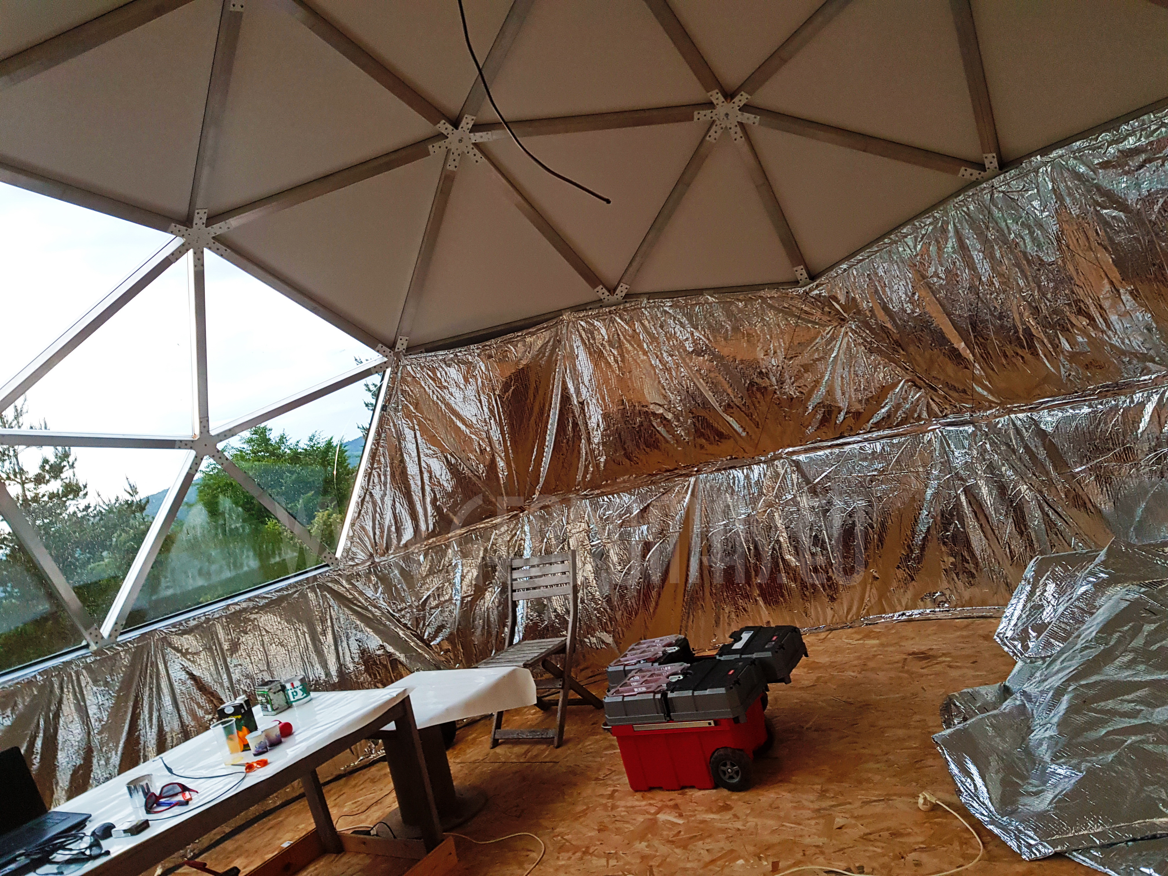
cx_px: 584
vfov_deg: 53.1
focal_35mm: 26
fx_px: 877
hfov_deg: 67.3
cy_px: 438
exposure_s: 1/50
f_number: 1.7
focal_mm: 4.2
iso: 125
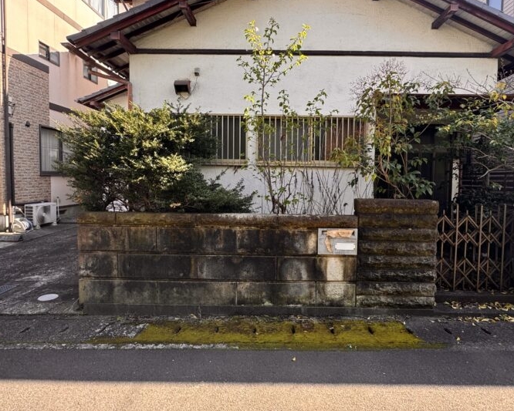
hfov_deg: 77.5
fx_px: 320
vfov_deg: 65.5
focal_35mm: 21
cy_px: 193
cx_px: 277
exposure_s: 1/186
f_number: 2.2
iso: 40
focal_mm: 2.22
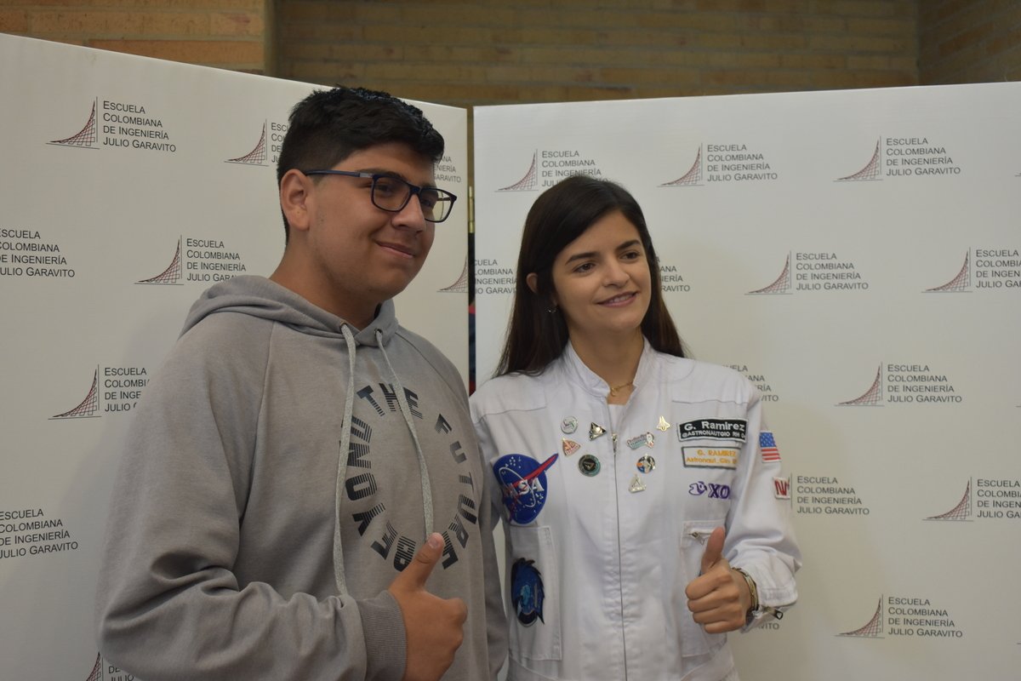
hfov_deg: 41.1
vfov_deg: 28.1
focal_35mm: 48
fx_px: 1361
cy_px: 340
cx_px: 510
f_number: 5.6
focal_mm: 32
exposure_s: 1/125
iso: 800
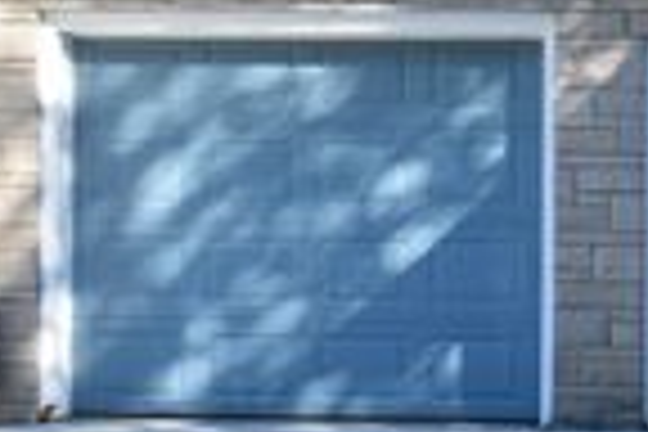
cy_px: 164
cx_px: 945
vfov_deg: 6.3
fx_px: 3942
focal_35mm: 219
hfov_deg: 9.2
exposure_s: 1/160
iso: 400
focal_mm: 42
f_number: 9
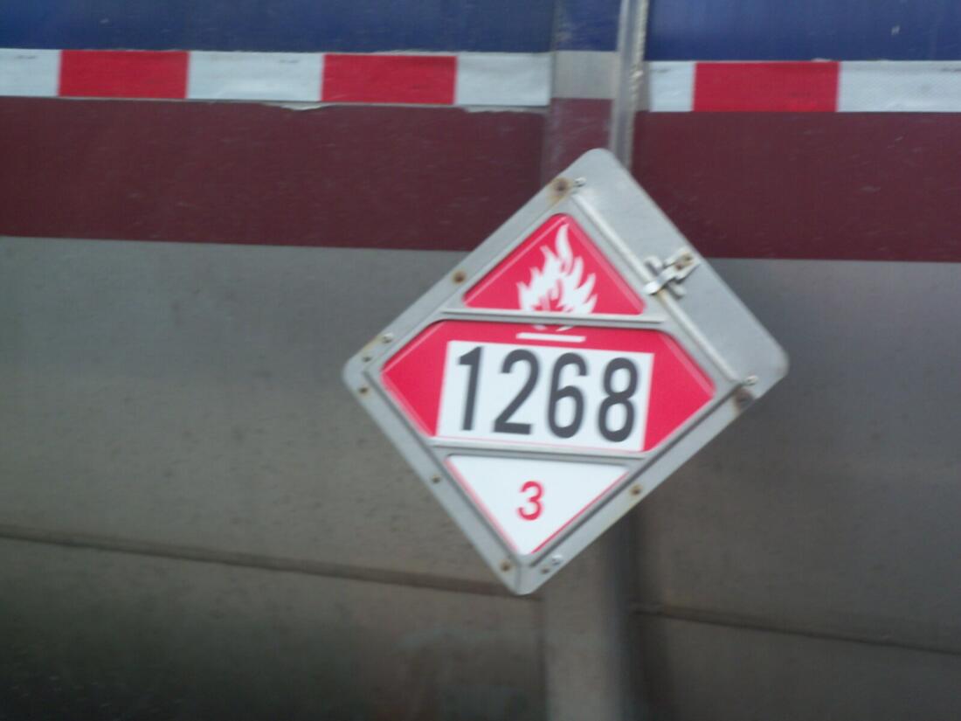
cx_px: 480
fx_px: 2859
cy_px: 360
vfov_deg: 14.4
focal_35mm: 103
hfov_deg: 19.1
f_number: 3.9
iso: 80
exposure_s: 1/80
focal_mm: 18.3
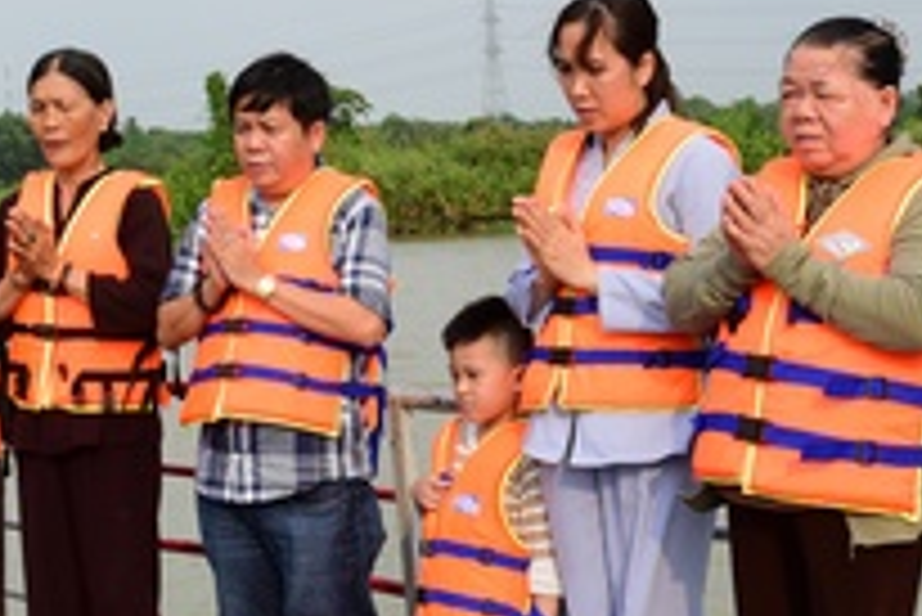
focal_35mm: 76
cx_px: 265
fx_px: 1948
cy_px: 346
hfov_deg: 26.4
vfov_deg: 18.0
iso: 200
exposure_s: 1/125
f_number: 11
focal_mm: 24
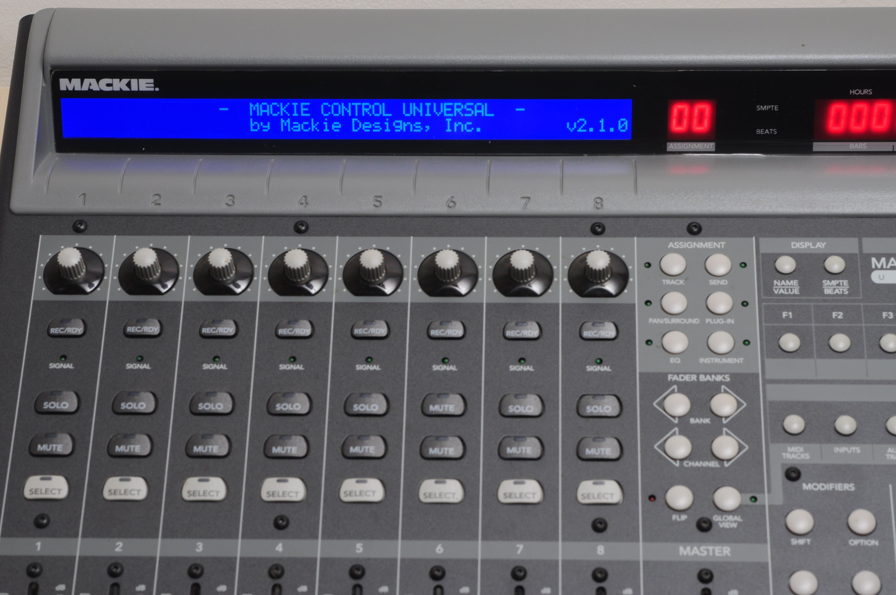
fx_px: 2461
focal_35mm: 99
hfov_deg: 20.6
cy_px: 298
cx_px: 448
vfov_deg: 13.8
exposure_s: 1
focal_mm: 66
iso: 200
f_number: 14
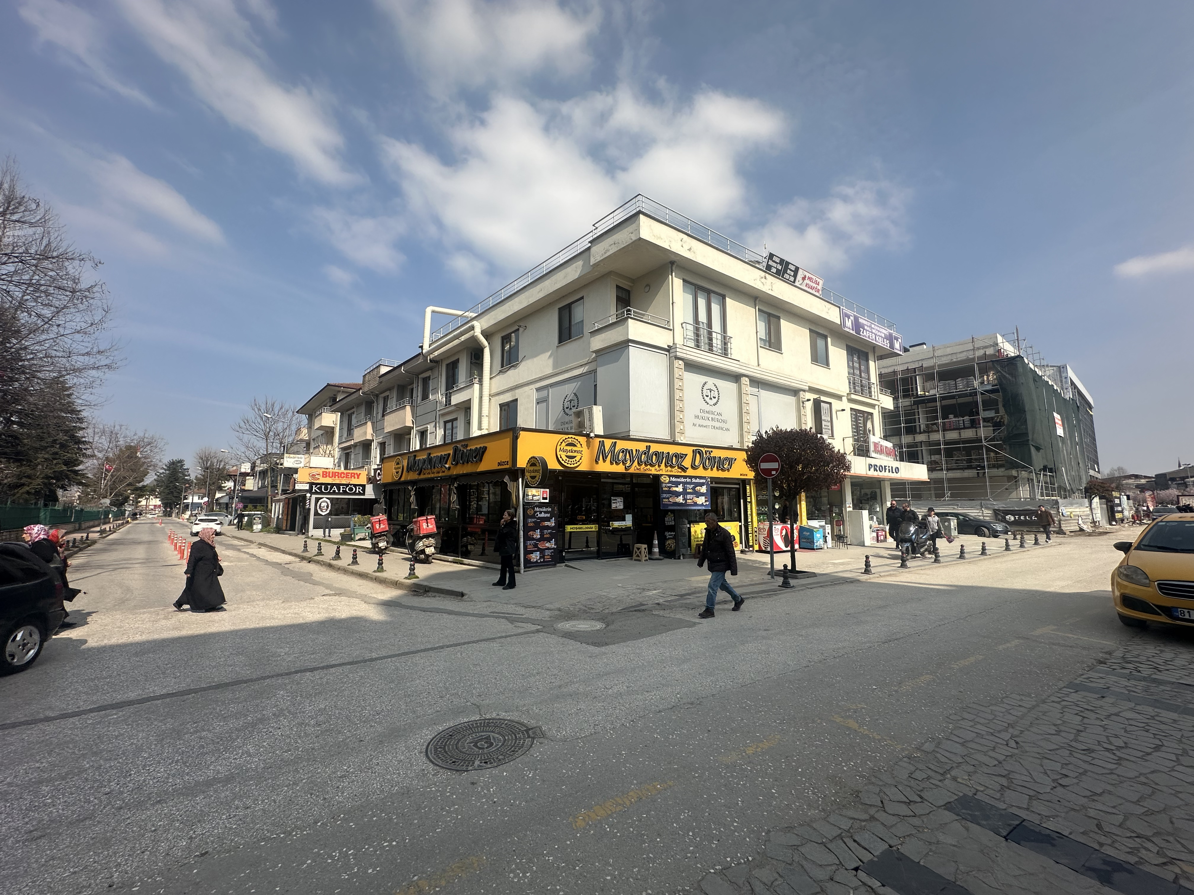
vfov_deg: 85.7
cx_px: 597
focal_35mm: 14
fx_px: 483
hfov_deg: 102.1
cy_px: 448
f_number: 2.2
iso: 50
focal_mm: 2.22
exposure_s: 1/2304
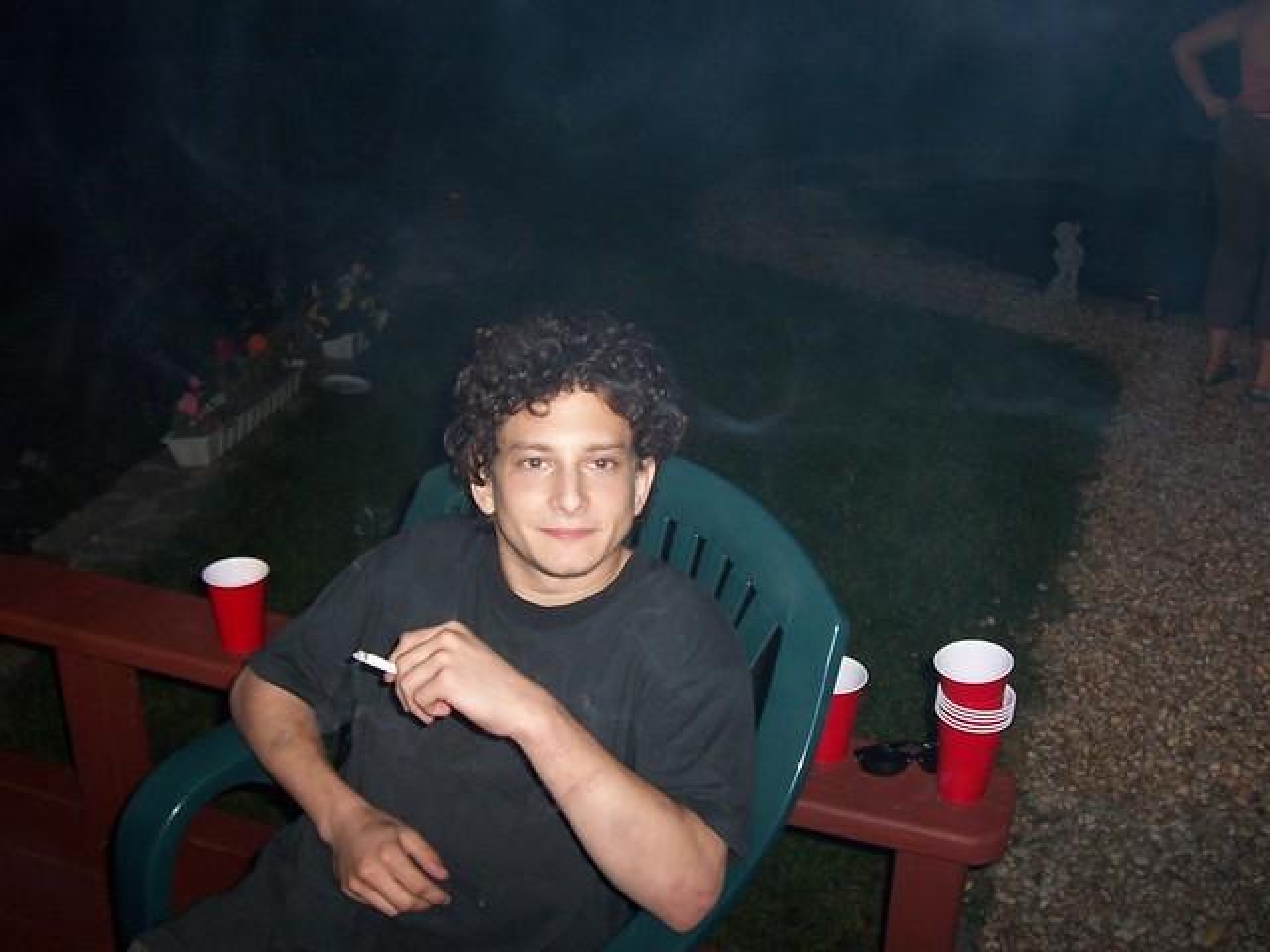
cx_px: 635
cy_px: 476
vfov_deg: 38.7
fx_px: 1357
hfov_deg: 50.1
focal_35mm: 37
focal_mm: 5.6
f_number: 2.8
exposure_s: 1/60
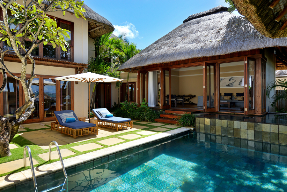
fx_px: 175
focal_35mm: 22
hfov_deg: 78.6
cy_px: 96
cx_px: 144
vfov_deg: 57.2
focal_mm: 22
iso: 200
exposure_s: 1/640
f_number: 6.3
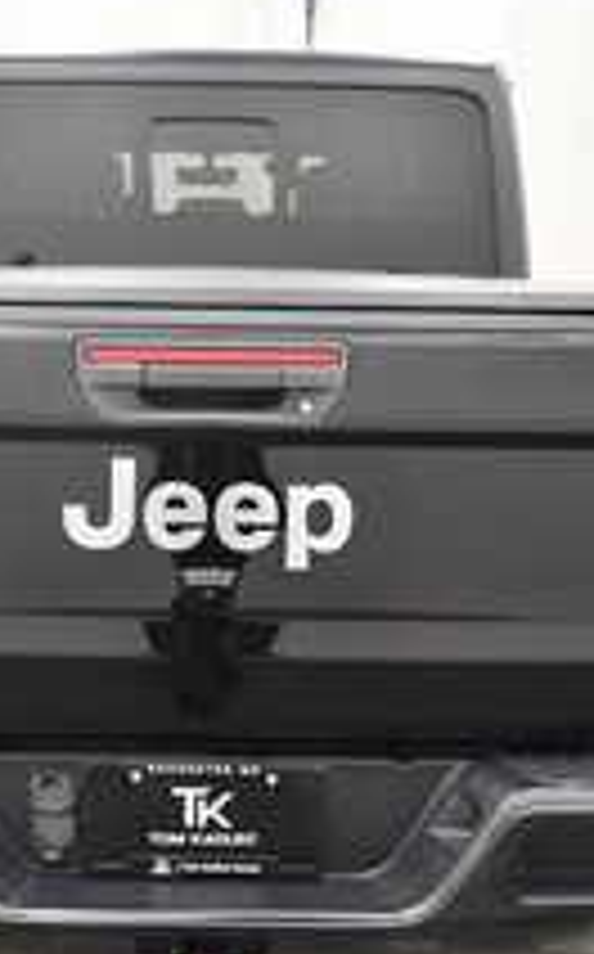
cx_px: 207
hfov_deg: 24.7
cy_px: 538
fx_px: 1351
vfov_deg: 38.8
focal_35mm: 52
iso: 2000
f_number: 5.6
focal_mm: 18
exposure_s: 1/125
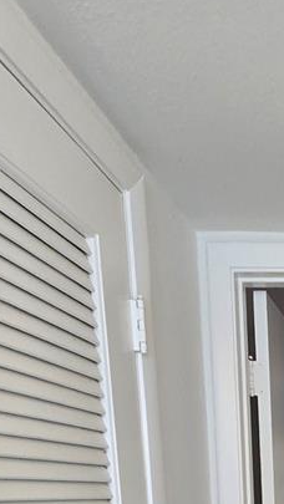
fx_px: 562
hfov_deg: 23.5
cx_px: 409
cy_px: 610
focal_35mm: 42
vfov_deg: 36.7
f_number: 2.2
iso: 200
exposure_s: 1/60
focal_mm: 2.2
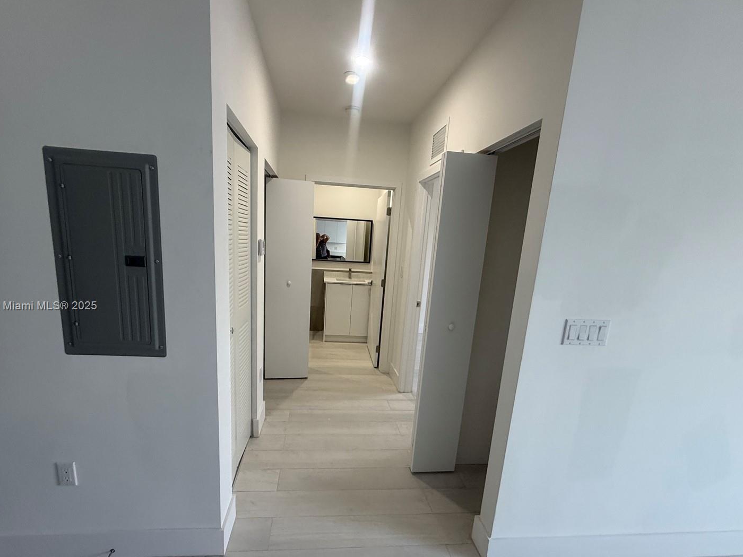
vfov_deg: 77.9
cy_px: 307
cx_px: 352
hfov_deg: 94.4
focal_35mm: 16
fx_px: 343
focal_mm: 2.22
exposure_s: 1/99
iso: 200
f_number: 2.2
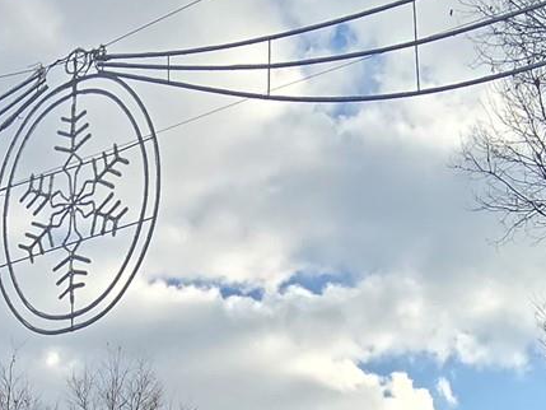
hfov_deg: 31.0
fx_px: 978
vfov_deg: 18.2
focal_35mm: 62
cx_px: 188
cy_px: 756
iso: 50
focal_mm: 2.2
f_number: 2.2
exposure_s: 1/1336
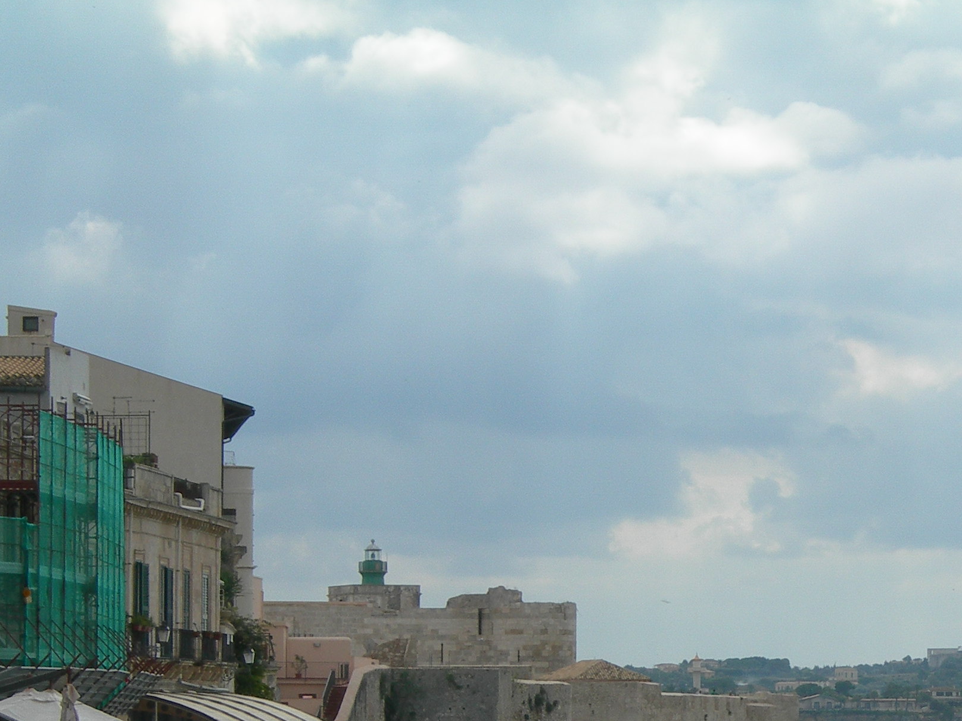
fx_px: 4863
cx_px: 838
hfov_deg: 11.2
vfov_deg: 8.5
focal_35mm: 175
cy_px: 655
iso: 50
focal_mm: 19.1
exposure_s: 1/266
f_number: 7.3
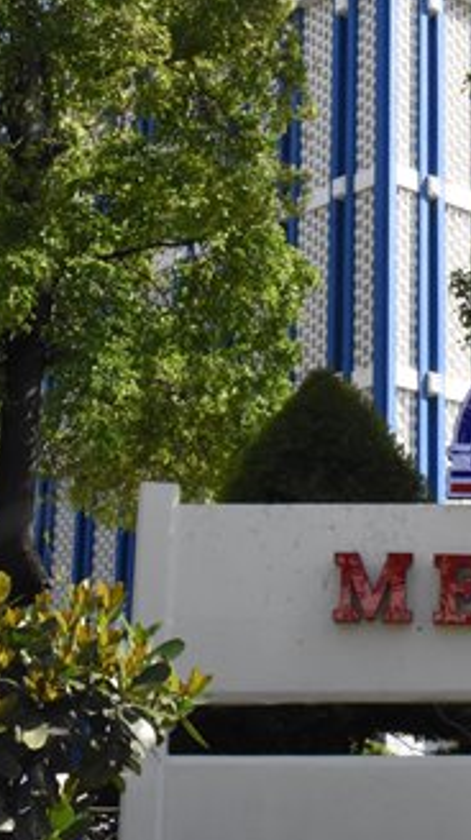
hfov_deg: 17.1
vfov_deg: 30.6
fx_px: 1535
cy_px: 369
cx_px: 440
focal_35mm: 69
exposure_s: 1/400
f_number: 25
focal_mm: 24
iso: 3200
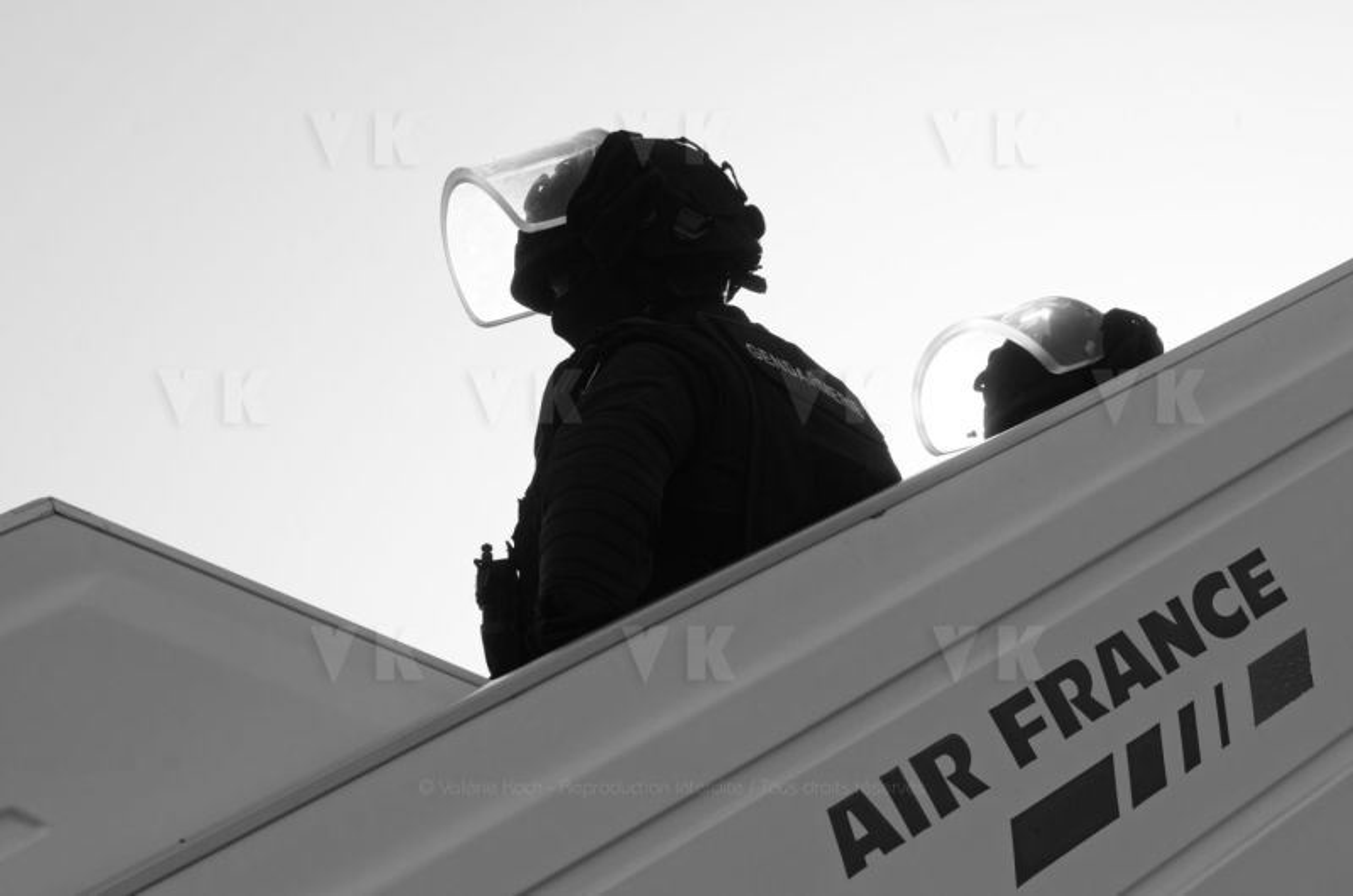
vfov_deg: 10.1
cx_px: 676
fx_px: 5064
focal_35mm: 135
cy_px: 448
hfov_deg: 15.2
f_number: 9
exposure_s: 1/400
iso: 100
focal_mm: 90
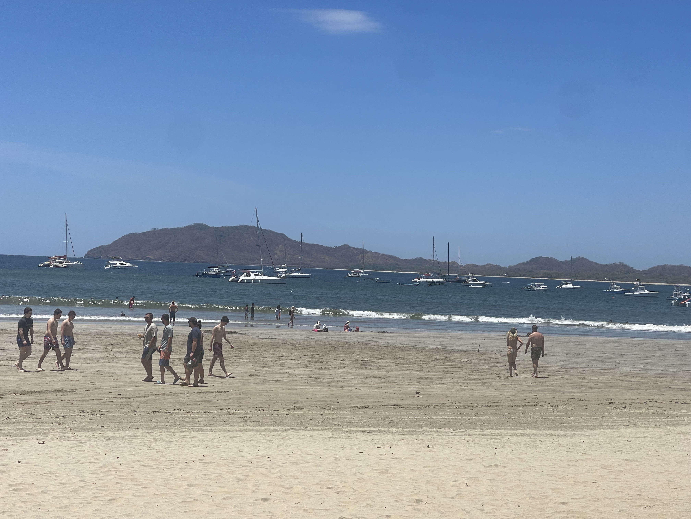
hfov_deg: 30.3
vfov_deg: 22.9
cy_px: 260
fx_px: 1278
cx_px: 346
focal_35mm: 64
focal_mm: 7.5
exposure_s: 1/2179
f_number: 2.2
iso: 20
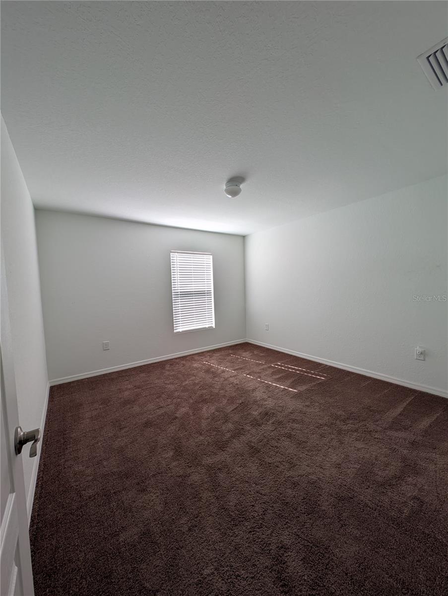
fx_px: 207
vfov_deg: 110.5
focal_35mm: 12
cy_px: 298
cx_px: 224
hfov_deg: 94.6
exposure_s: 1/92.9
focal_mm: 2.23
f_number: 1.95
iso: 47
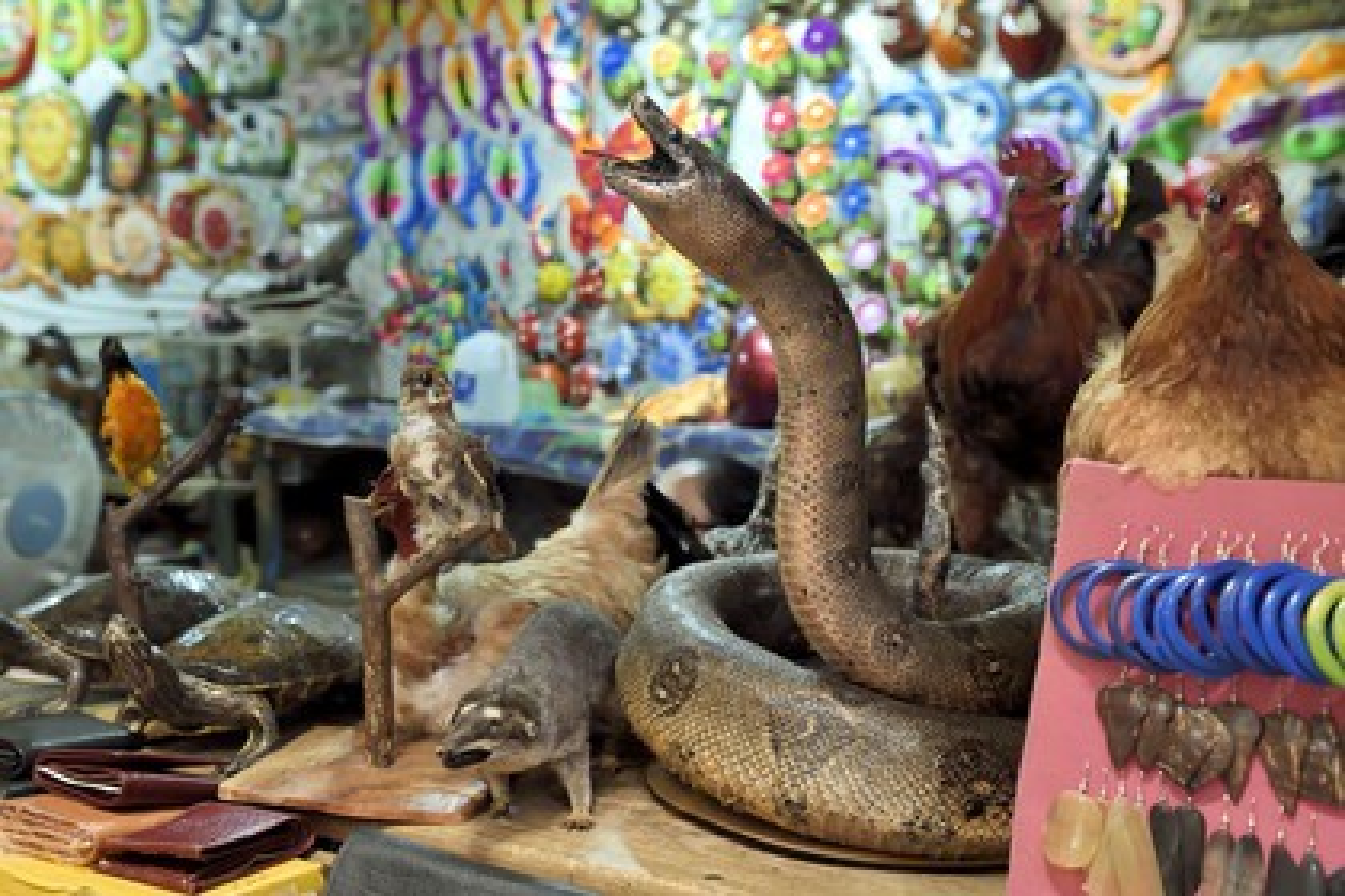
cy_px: 448
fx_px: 1195
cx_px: 672
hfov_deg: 58.7
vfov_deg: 41.1
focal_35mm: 32
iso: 3200
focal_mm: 32
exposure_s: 1/15
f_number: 4.5
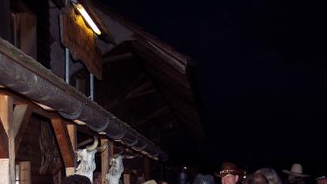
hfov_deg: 36.6
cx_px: 164
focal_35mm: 57
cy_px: 202
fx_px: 494
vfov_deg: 20.2
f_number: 2.8
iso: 100
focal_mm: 8
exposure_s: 1/60
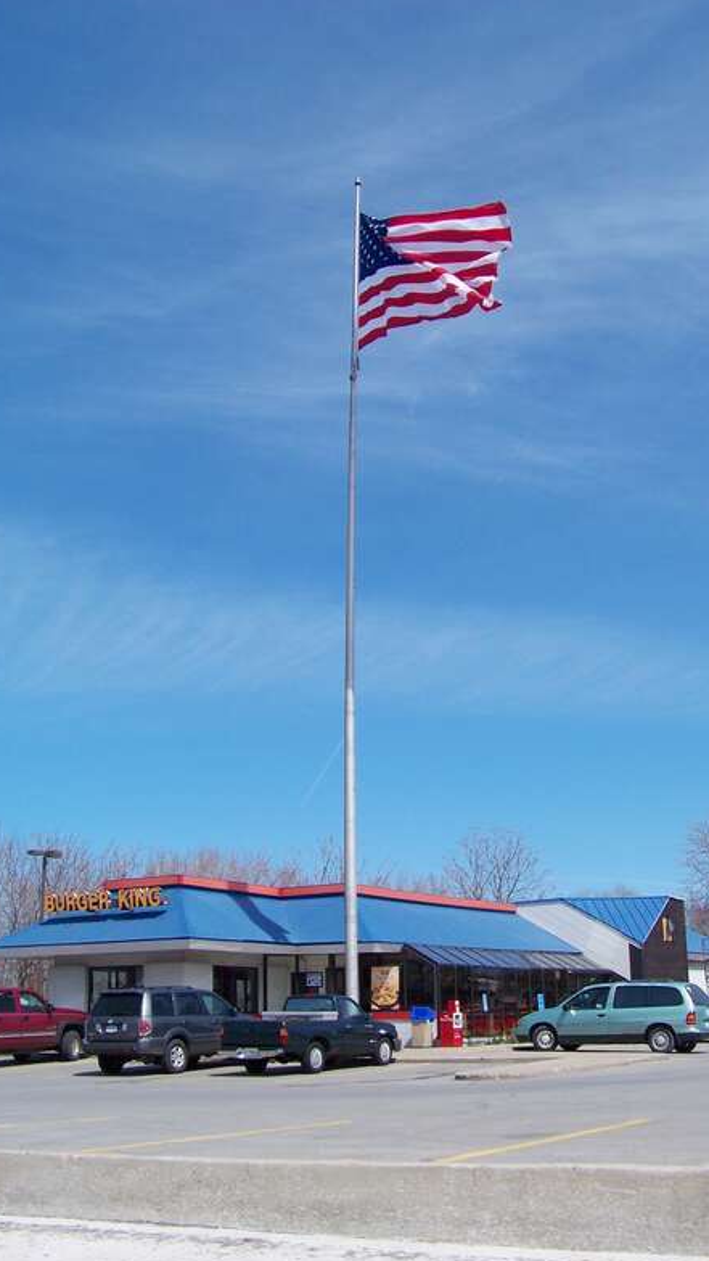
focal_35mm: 40
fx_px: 1337
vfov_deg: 50.5
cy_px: 627
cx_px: 384
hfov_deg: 29.7
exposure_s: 1/800
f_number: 4
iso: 64
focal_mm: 5.85
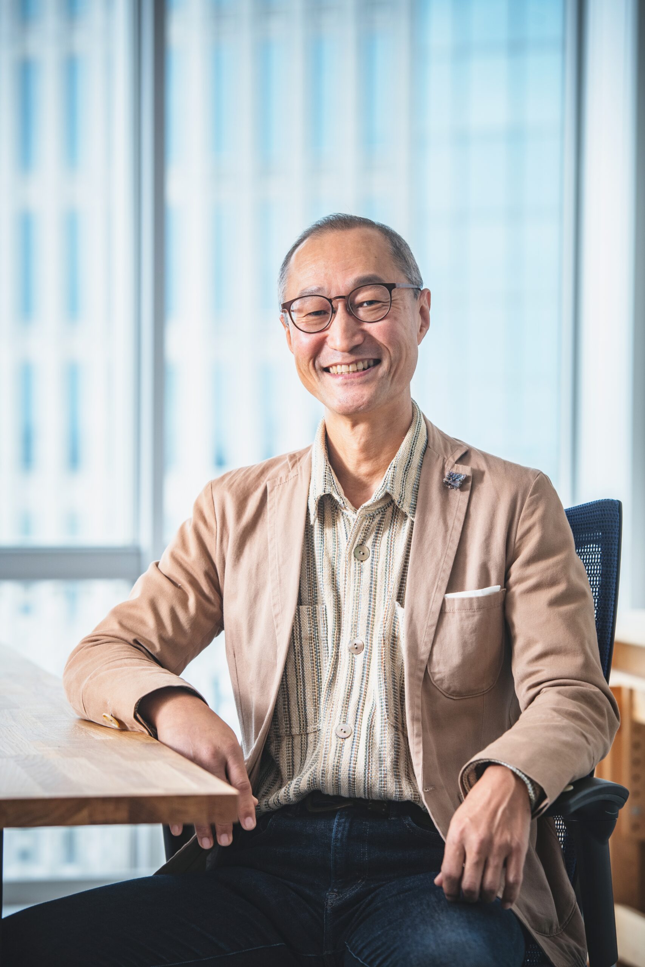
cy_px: 484
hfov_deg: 11.0
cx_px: 322
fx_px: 3359
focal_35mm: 125
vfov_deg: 16.4
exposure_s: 1/250
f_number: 5.6
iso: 400
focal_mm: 125
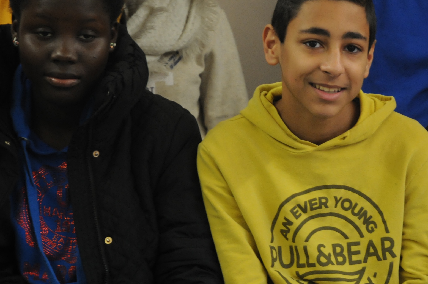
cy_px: 136
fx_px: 2470
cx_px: 368
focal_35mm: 208
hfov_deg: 9.9
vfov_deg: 6.6
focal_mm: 78
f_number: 5.6
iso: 800
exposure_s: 1/40
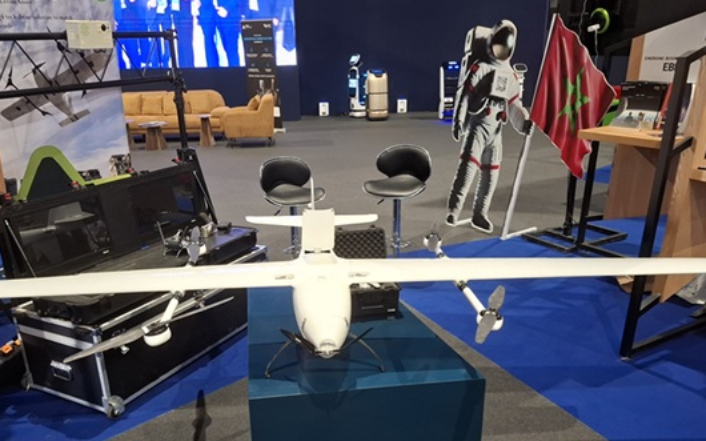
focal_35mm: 30
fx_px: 577
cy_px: 298
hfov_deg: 62.8
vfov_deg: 41.2
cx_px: 322
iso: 400
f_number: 1.8
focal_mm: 5.54
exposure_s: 1/25
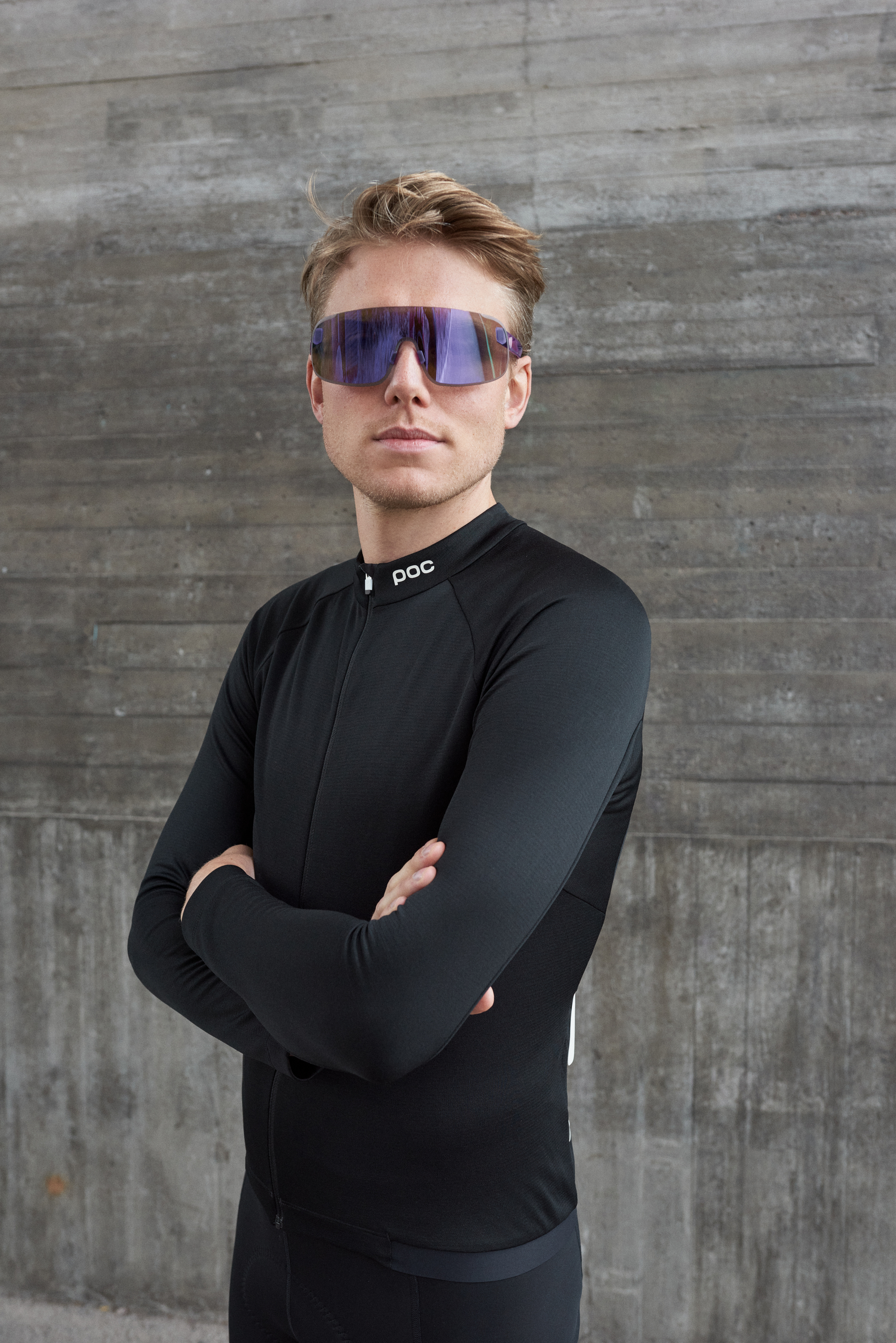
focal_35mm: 35
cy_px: 672
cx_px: 448
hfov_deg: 37.9
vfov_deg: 54.4
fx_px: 1306
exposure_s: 1/200
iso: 320
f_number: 5.6
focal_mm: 35
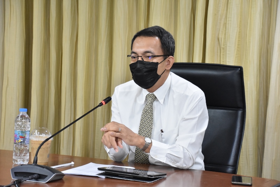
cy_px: 94
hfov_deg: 19.5
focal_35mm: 105
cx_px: 140
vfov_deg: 13.0
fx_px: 816
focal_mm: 70
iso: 3200
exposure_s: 1/60
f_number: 5.6
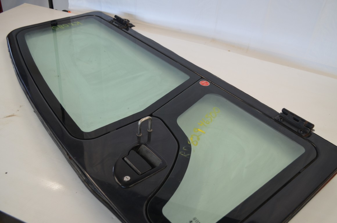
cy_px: 112
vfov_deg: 39.8
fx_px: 308
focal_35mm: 33
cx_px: 168
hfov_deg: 57.3
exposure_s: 1/100
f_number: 5
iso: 400
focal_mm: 22
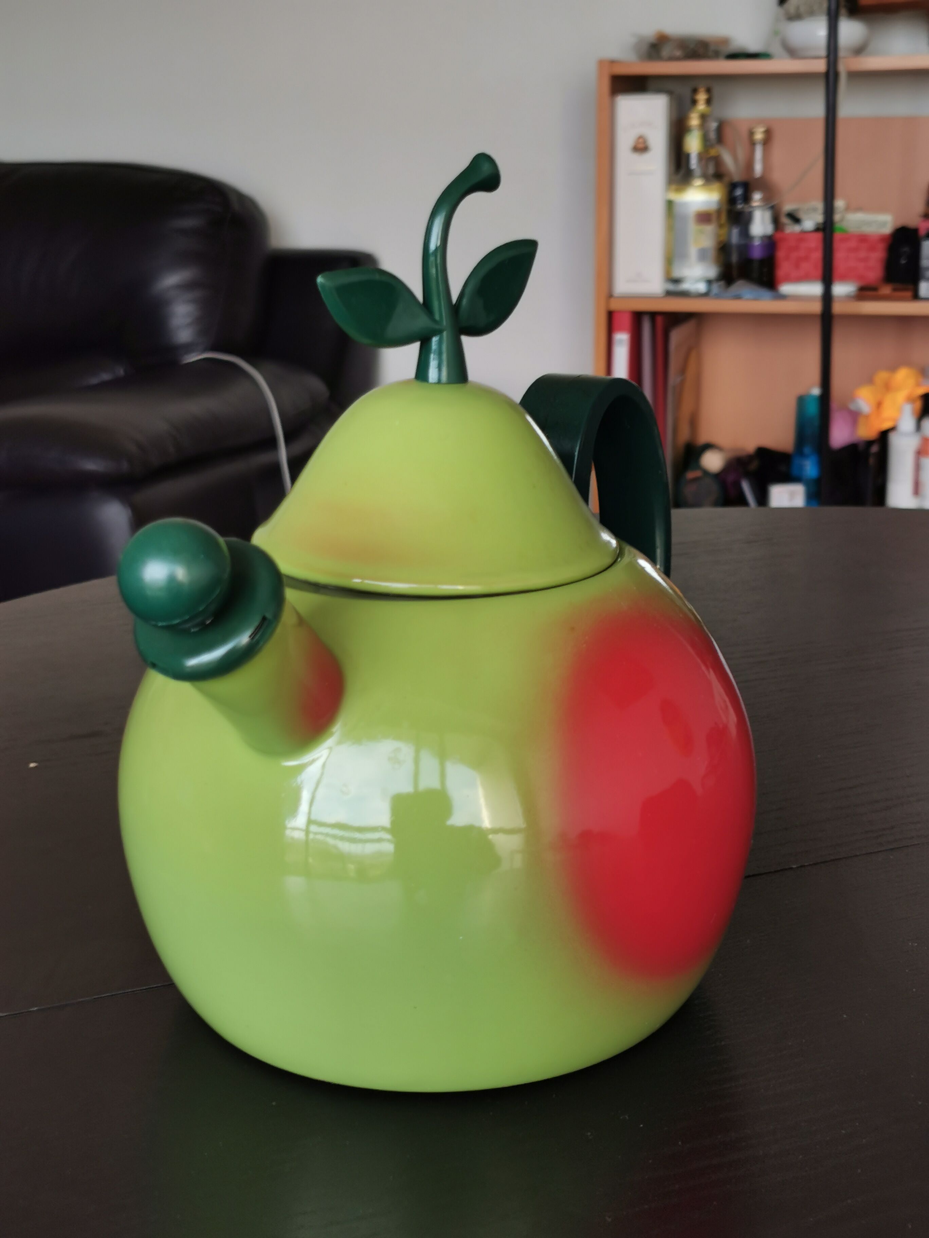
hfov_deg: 29.7
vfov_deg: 38.9
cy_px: 619
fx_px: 1753
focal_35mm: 49
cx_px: 464
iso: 64
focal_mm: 5.56
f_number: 1.6
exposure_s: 1/120
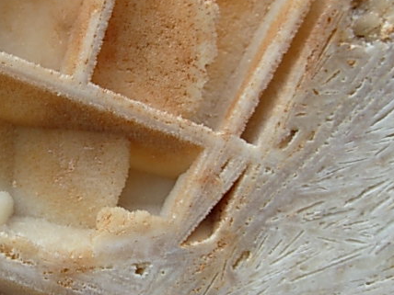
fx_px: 1036
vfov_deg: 16.2
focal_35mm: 91
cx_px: 57
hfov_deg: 21.2
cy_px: 163
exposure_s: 1/264
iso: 50
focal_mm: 6.3
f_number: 2.9
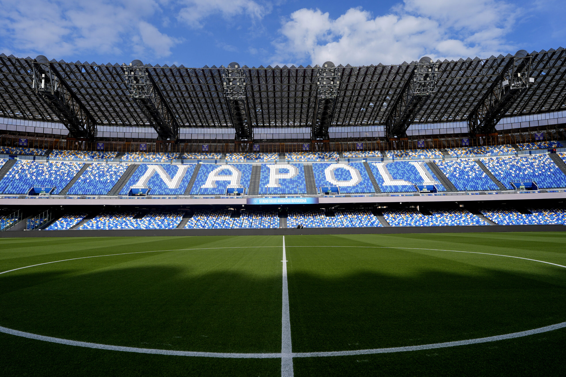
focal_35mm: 21
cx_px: 283
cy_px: 188
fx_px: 330
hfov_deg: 81.2
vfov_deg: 59.5
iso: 200
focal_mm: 21
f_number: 5
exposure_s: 1/1600
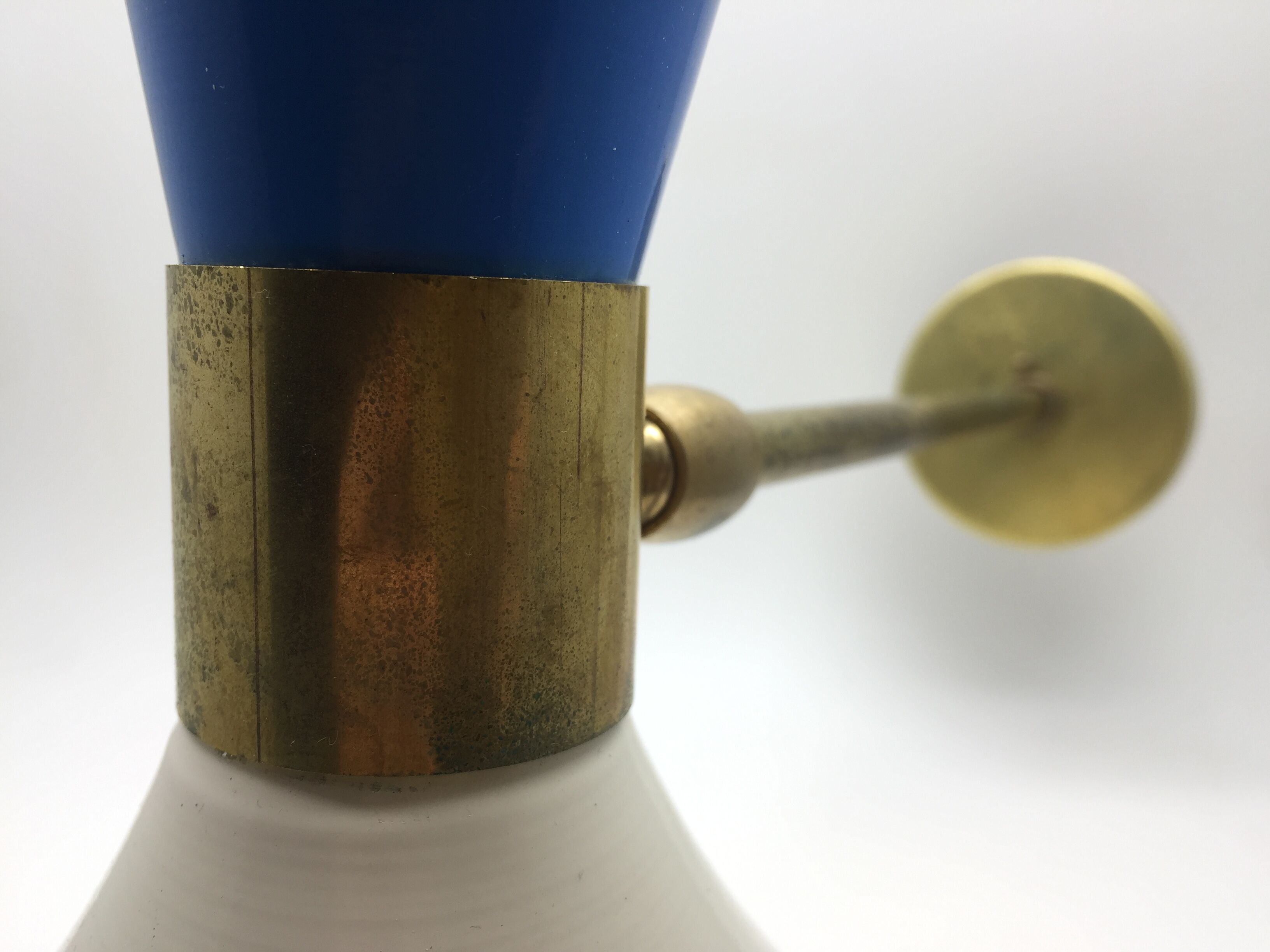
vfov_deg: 48.2
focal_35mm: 29
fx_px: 1064
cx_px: 635
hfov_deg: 61.7
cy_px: 476
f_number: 2.2
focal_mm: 4.15
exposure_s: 1/128
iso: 32
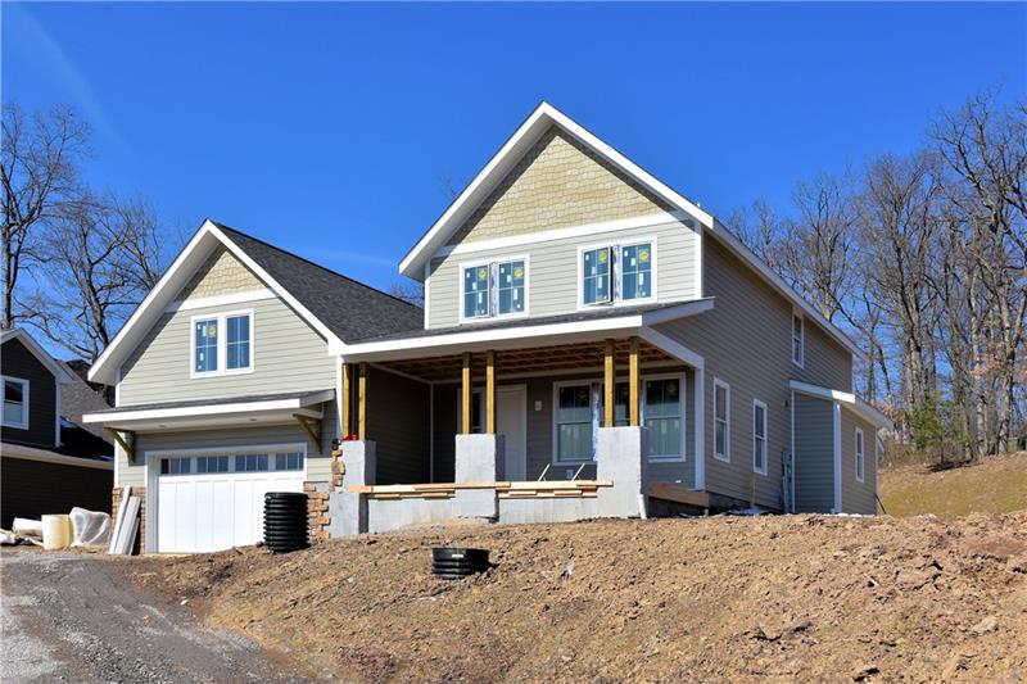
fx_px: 1027
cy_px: 342
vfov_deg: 36.9
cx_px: 514
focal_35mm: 36
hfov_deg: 53.1
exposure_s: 1/400
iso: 200
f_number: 11
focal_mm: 24
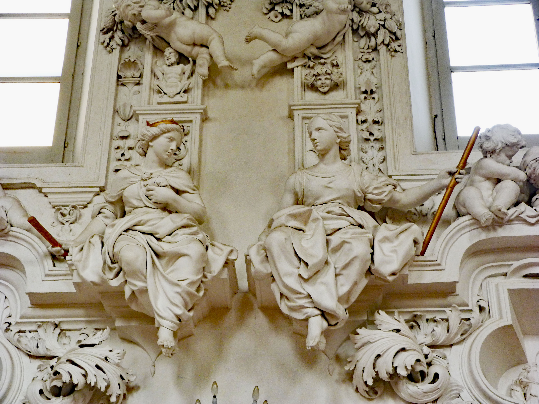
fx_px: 1074
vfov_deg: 21.3
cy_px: 202
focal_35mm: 69
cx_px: 270
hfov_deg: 28.2
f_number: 3.3
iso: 160
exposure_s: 1/60
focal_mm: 12.4
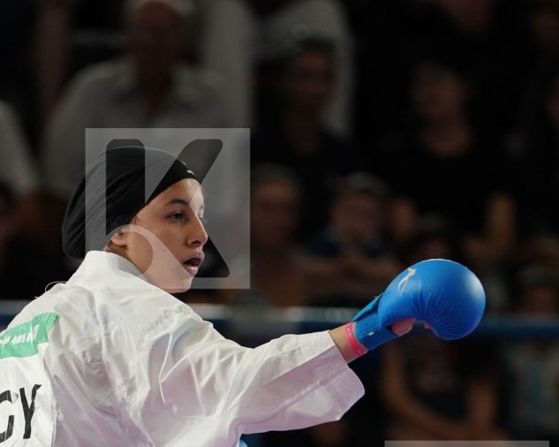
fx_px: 8832
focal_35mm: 534
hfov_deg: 3.6
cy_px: 521
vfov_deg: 2.9
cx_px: 168
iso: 800
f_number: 2.8
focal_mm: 200
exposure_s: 1/1000
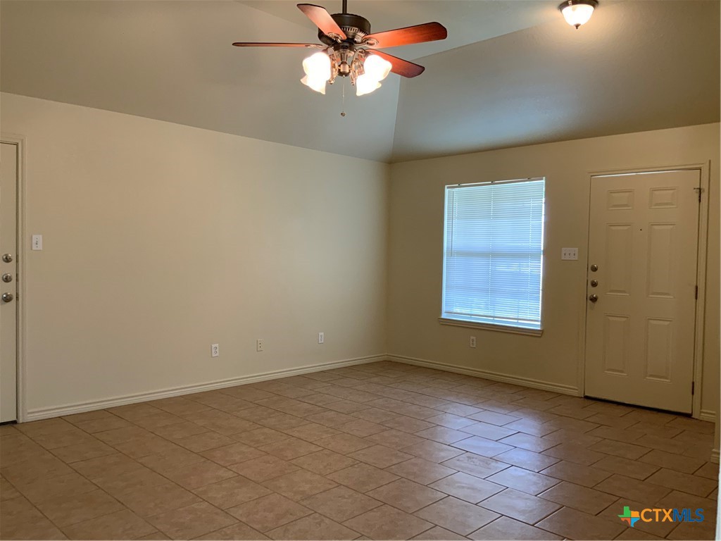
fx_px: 604
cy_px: 270
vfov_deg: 48.2
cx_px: 360
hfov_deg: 61.7
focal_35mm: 29
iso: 80
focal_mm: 3
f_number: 1.8
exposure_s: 1/60
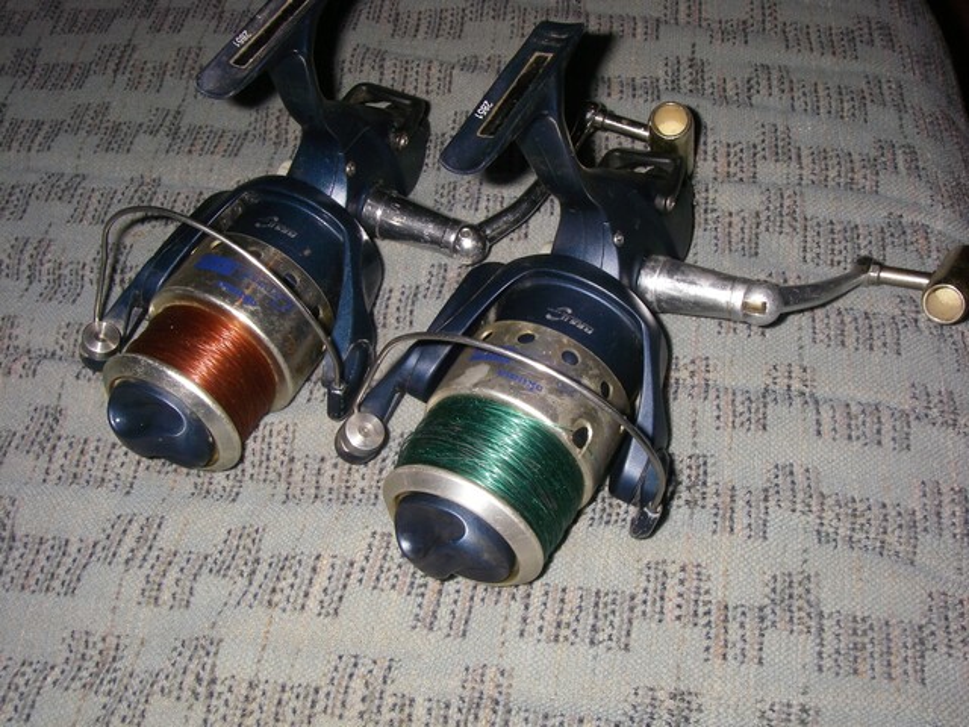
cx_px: 484
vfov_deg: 37.7
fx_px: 1064
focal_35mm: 38
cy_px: 364
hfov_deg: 49.0
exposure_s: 1/40
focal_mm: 6.3
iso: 64
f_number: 6.6
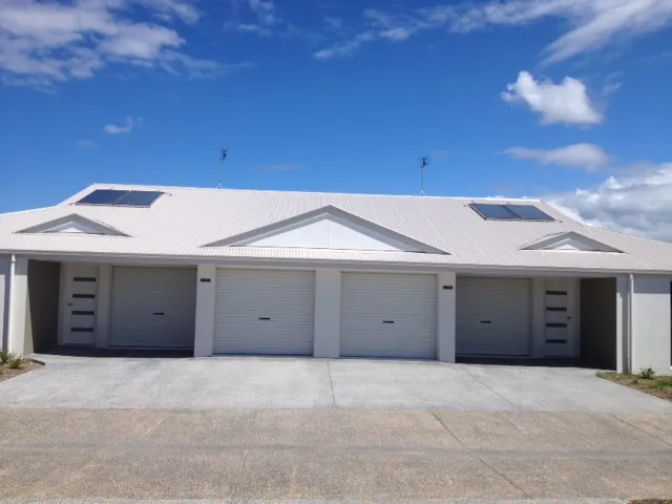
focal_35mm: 35
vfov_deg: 40.7
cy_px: 252
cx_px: 336
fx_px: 679
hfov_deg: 52.6
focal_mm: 4.28
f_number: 2.4
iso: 50
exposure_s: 1/3460
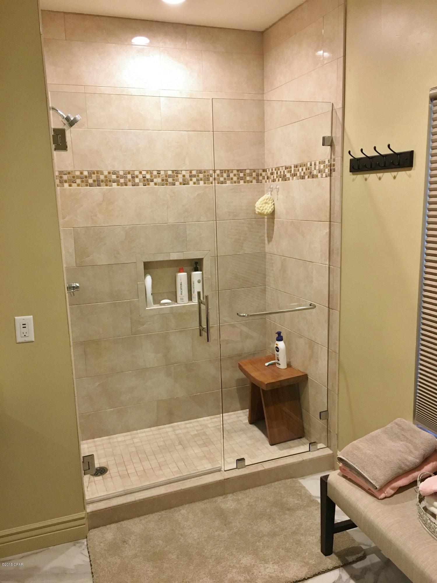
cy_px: 292
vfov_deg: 61.7
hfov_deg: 48.2
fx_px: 488
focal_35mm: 29
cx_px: 218
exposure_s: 1/30
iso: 160
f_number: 2.2
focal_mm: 4.15
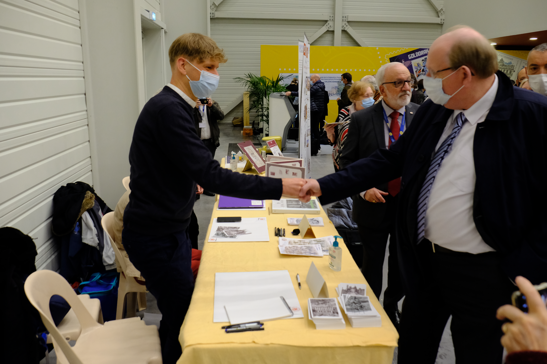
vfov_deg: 45.0
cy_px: 182
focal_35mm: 29
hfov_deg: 63.7
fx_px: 441
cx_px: 274
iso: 2000
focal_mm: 19
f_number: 4.5
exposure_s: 1/45
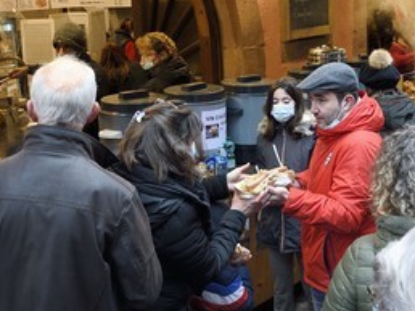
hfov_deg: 40.4
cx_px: 185
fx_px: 563
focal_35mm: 47
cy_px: 87
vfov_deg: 30.4
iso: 800
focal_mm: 30
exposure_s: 1/60
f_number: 7.1
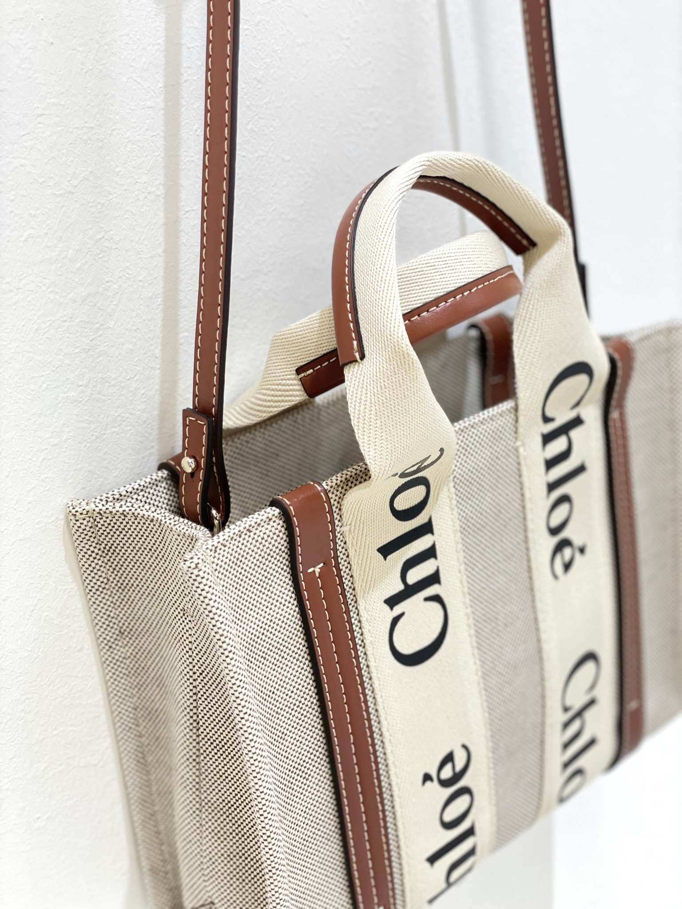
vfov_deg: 36.8
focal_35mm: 52
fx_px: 1366
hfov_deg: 28.0
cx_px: 341
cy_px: 454
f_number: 2
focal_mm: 6
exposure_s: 1/100
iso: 160
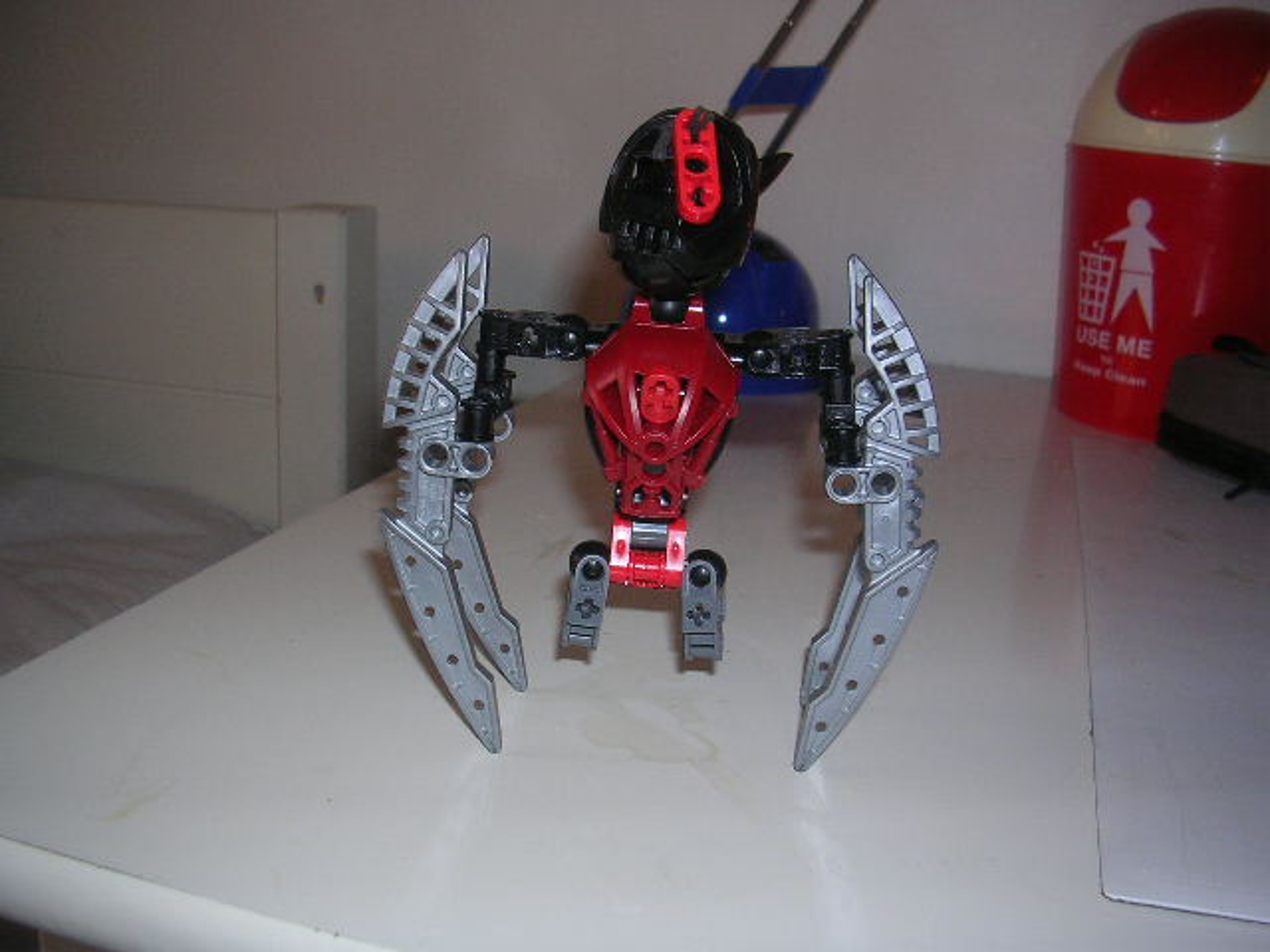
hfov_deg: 49.0
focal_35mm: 38
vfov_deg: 37.7
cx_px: 635
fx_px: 1394
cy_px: 476
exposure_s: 1/60.1
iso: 50
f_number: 2.8
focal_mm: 5.8
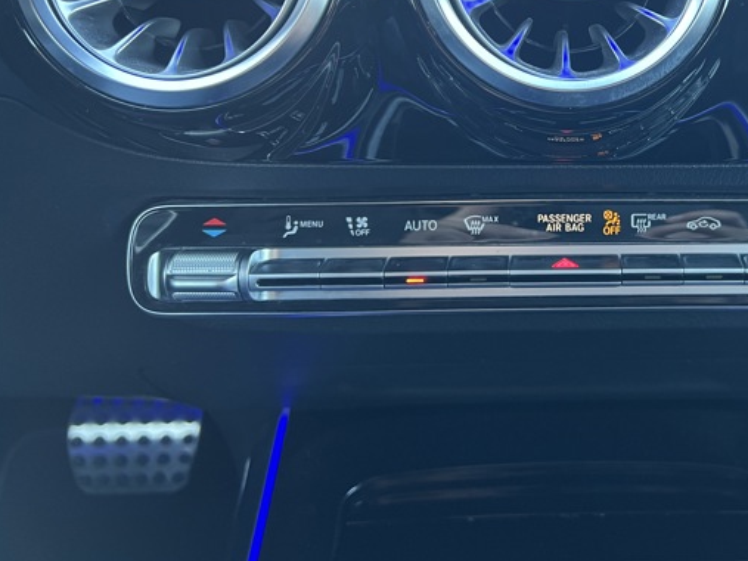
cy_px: 143
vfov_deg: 34.4
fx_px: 886
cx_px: 581
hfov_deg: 43.9
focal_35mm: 41
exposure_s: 1/59
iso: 125
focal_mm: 5.7
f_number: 1.5
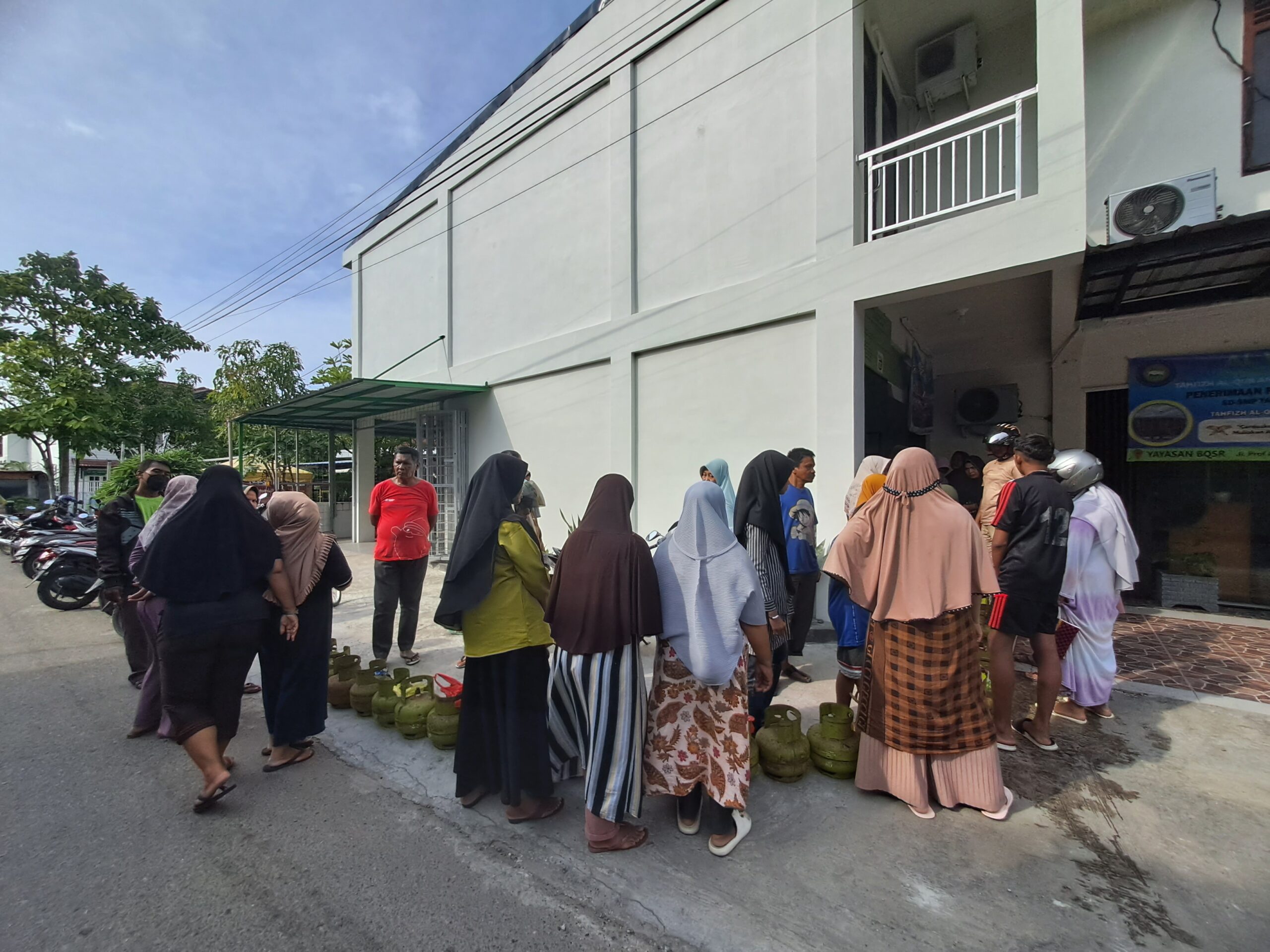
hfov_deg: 106.2
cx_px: 635
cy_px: 476
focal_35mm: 13
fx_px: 477
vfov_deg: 89.9
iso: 40
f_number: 2.2
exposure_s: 1/1550
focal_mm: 1.42
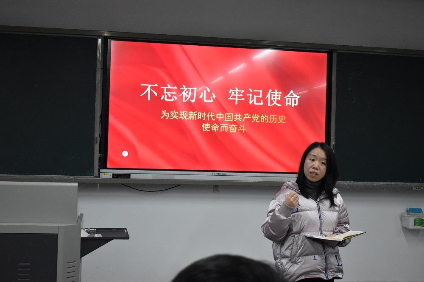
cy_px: 141
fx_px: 618
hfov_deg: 37.9
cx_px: 212
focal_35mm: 52
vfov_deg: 25.7
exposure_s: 1/125
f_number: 4.5
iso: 2500
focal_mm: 35
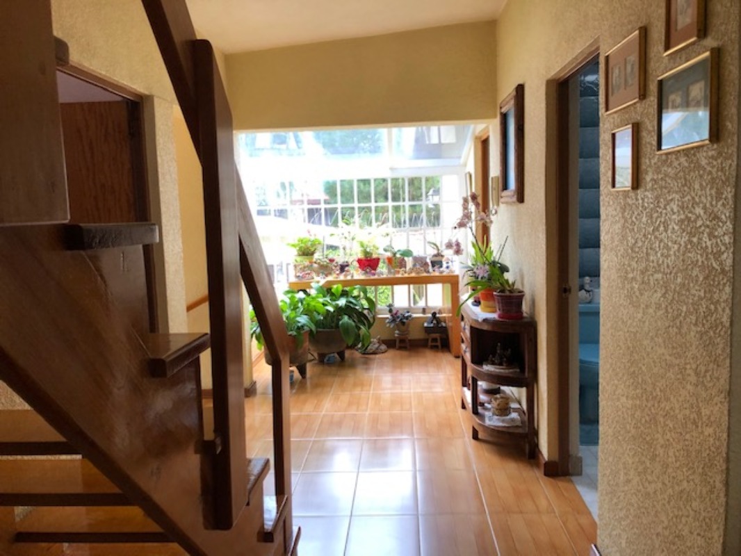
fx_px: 600
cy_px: 278
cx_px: 370
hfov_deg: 63.4
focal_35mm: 28
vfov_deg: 49.8
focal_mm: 3.99
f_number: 1.8
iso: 25
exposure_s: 1/30
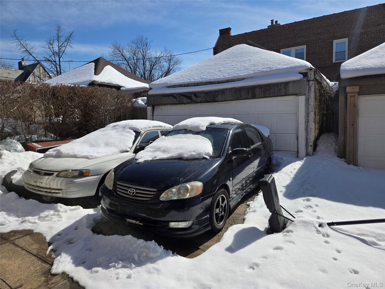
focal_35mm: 23
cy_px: 144
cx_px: 192
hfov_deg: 73.9
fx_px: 256
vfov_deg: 58.9
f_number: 1.8
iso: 25
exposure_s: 1/3327
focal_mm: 5.4
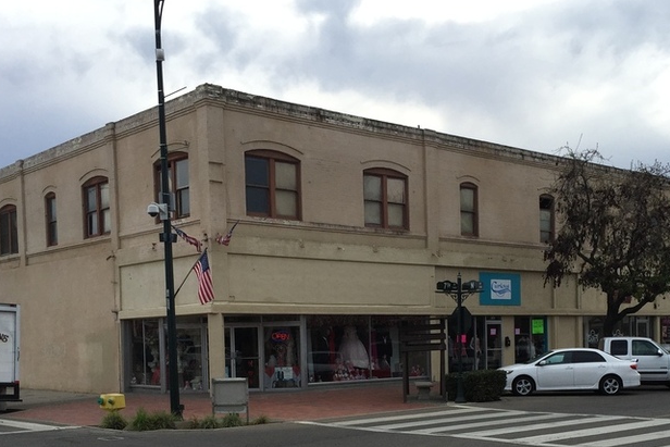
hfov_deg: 41.8
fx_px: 875
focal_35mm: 47
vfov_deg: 27.9
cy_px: 381
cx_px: 386
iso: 32
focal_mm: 4.15
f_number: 2.2
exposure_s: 1/1980
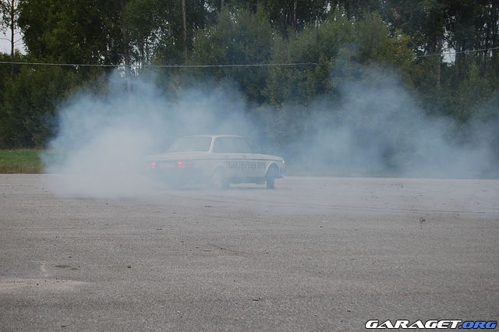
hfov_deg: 24.6
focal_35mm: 82
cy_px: 166
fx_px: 1143
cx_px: 250
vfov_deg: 16.5
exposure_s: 1/200
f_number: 7.1
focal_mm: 55
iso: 200
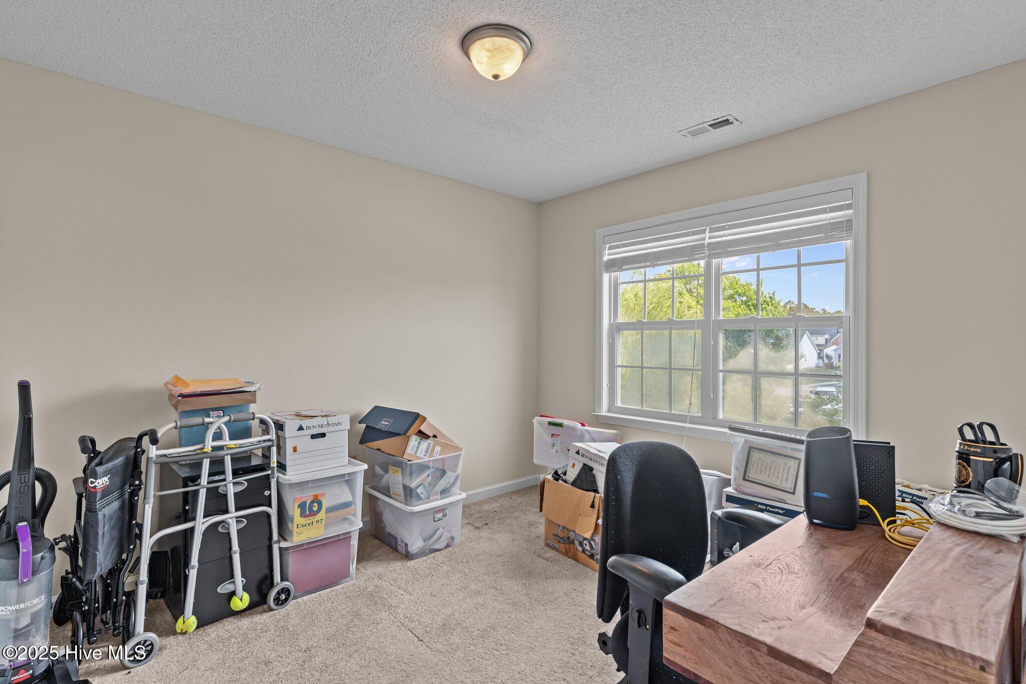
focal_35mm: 17
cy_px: 342
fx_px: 484
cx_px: 513
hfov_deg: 93.3
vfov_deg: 70.4
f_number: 7.1
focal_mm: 17
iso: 160
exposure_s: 1/3
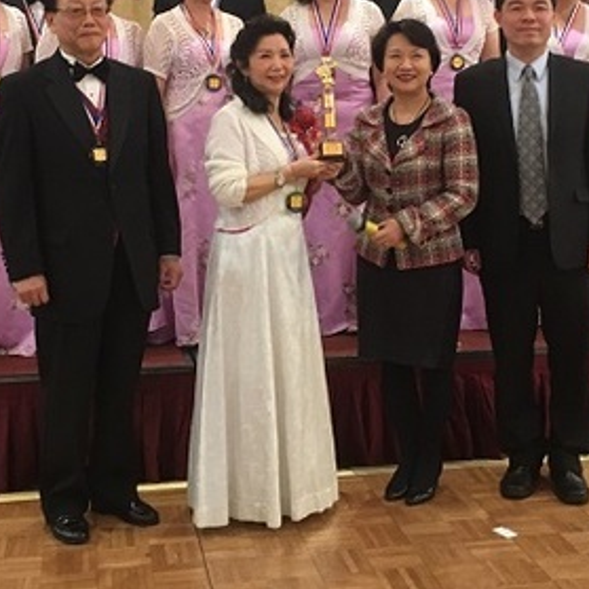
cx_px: 287
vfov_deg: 29.7
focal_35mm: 57
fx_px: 1097
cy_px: 170
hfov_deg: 30.0
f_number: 2.2
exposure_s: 1/24
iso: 200
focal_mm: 4.15
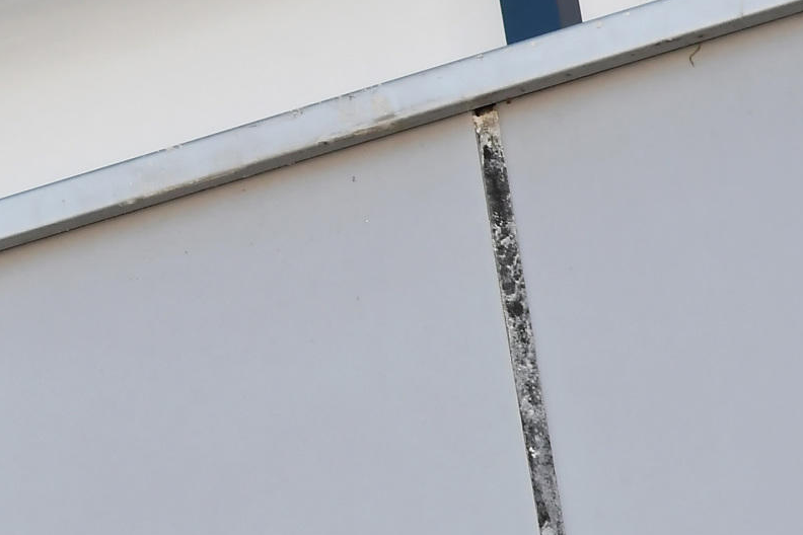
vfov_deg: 3.3
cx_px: -668
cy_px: -199
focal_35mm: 419
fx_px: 9345
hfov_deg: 4.9
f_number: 14
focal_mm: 72
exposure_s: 1/250
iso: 400
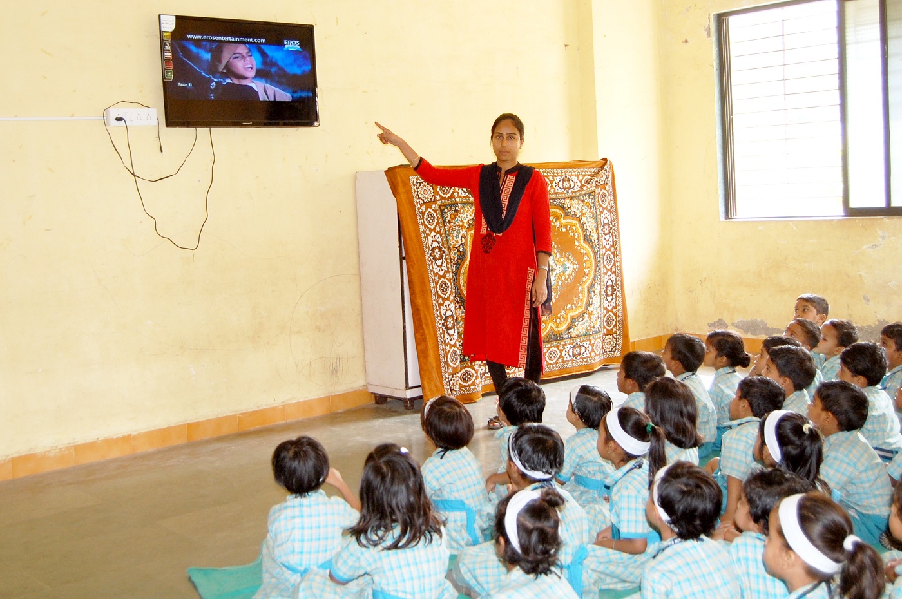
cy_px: 300
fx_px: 976
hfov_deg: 49.6
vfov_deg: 34.1
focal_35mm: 39
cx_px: 451
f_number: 4
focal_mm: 26
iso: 400
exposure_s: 1/60
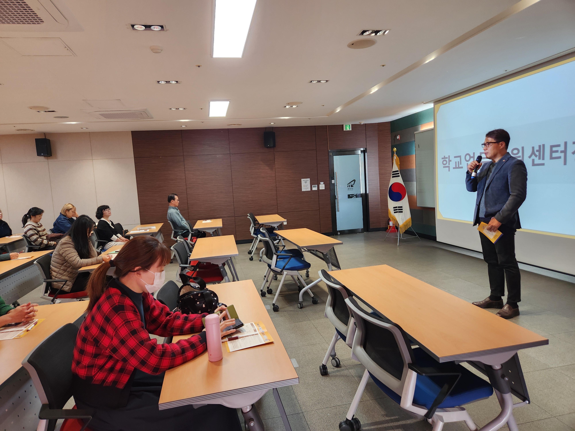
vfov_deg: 58.9
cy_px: 216
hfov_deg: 73.9
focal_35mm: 23
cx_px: 288
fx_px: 382
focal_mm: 5.4
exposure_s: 1/120
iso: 160
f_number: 1.8
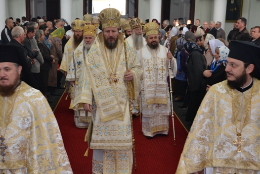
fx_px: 395
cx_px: 110
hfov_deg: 36.3
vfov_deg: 24.7
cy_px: 103
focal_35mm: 55
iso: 400
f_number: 4
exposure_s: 1/60
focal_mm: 25
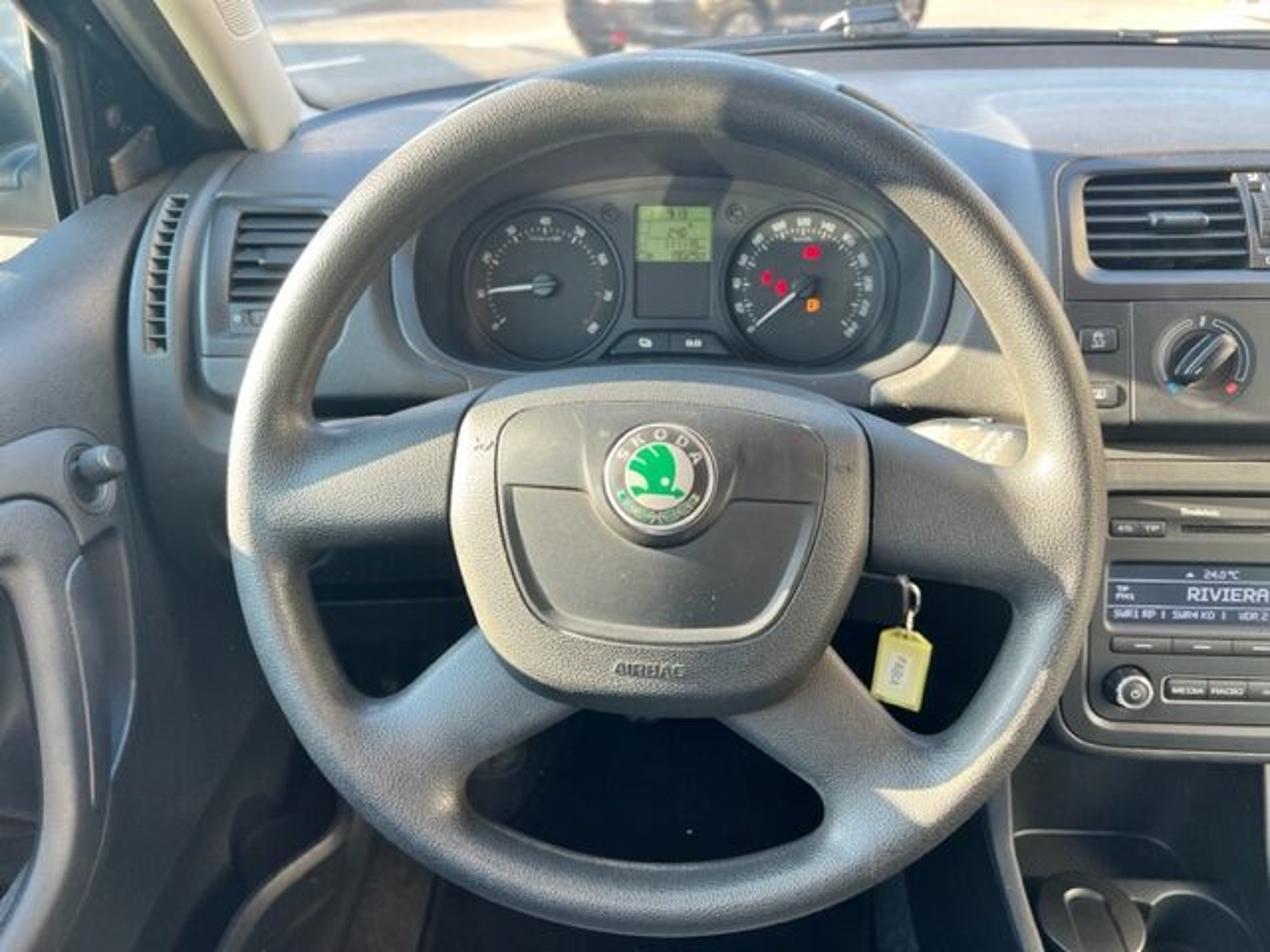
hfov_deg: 67.3
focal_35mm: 26
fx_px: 954
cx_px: 635
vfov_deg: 53.1
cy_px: 476
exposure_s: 1/121
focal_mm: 5.7
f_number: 1.5
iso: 64
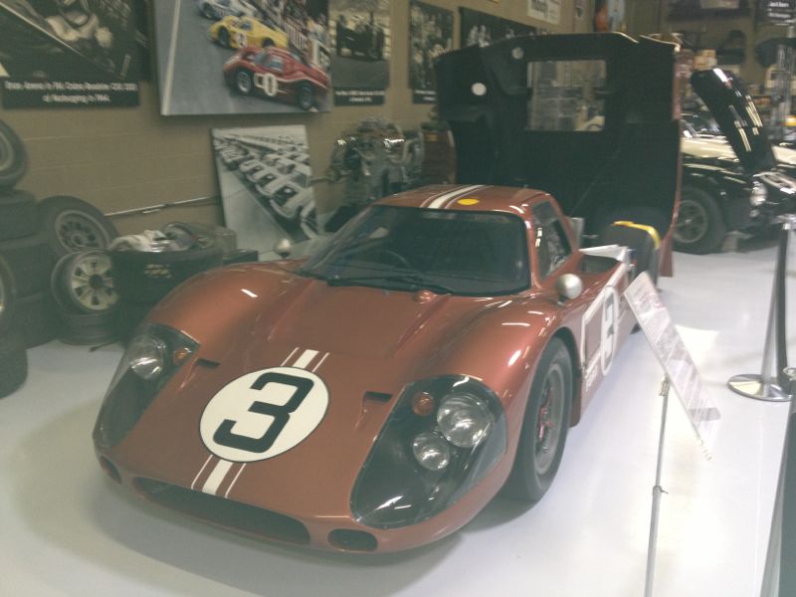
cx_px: 398
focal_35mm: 35
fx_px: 805
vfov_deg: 40.7
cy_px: 298
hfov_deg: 52.6
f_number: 2.4
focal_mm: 4.28
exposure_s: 1/20
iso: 100
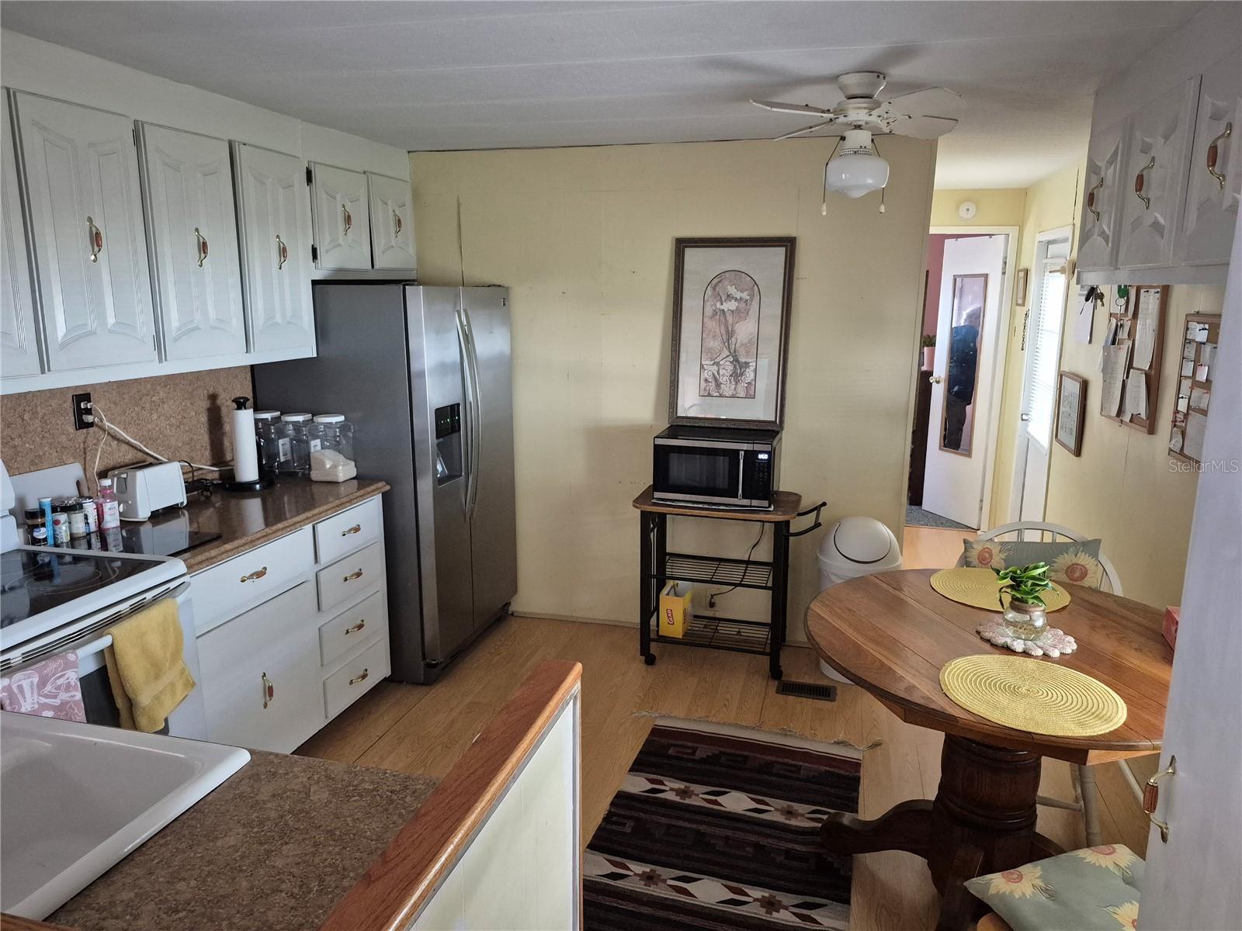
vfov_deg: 58.9
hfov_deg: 73.9
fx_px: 825
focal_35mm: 23
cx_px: 621
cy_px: 466
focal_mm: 5.4
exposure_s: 1/120
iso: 1000
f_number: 1.8
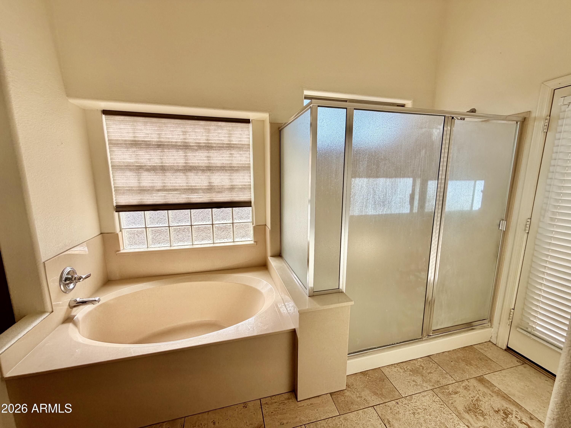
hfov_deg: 102.1
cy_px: 214
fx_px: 231
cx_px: 286
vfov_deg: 85.7
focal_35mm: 14
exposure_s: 1/436
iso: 64
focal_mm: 2.22
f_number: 2.2
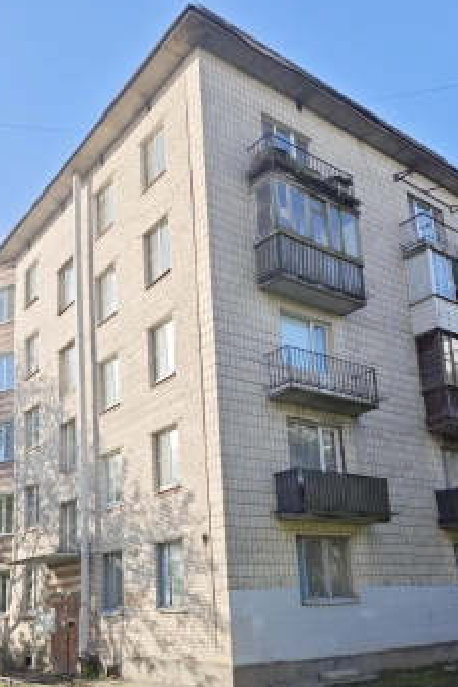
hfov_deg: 39.8
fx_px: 630
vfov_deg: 55.8
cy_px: 466
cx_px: 187
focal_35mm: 33
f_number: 1.6
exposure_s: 1/2214
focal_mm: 6.55
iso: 50
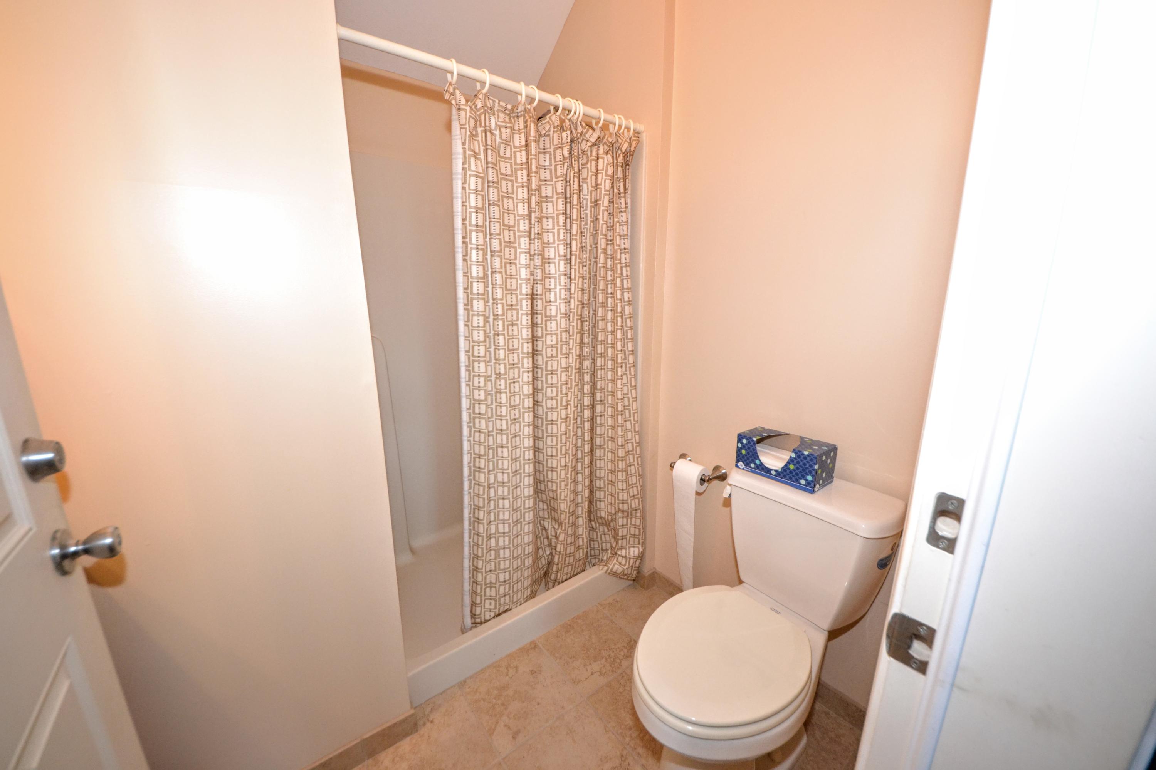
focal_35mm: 12
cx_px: 578
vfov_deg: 90.0
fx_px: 385
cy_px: 385
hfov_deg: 112.6
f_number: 4.5
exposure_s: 1/60
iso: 1800
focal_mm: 8
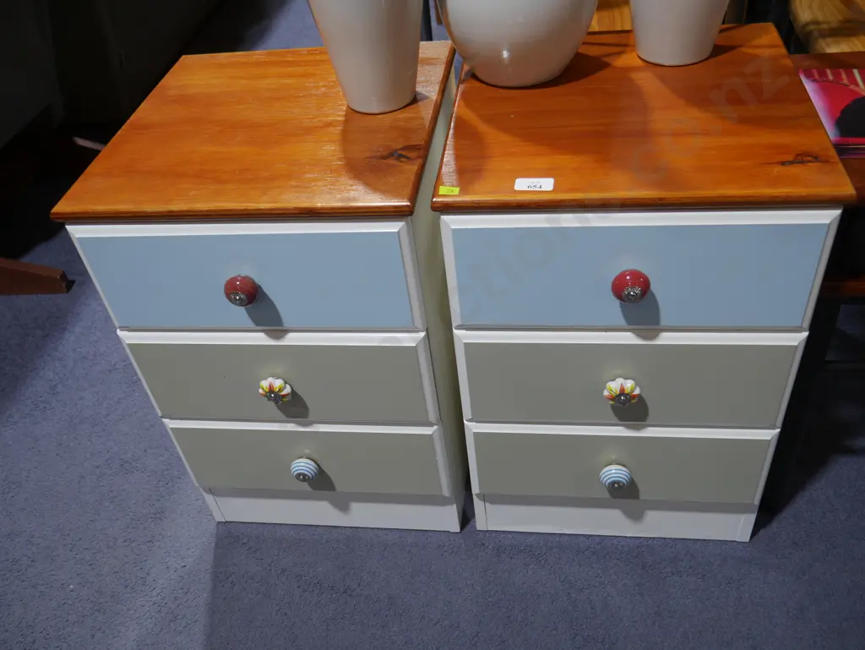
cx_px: 432
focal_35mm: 30
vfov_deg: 46.8
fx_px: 750
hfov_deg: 59.9
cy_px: 325
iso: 200
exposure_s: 1/60
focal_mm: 15
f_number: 3.6
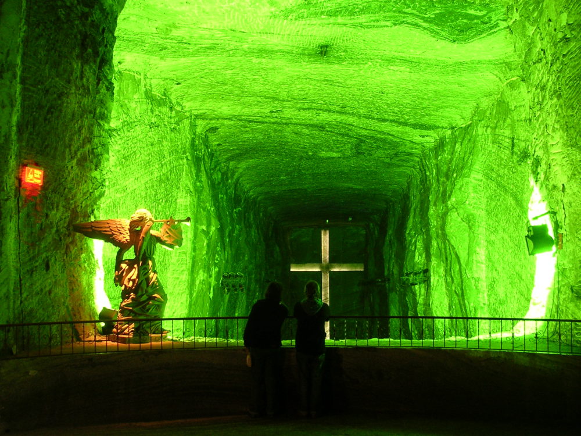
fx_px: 638
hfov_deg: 49.0
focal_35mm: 38
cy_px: 218
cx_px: 290
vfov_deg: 37.7
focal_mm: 5.8
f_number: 2.8
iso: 200
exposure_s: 1.02
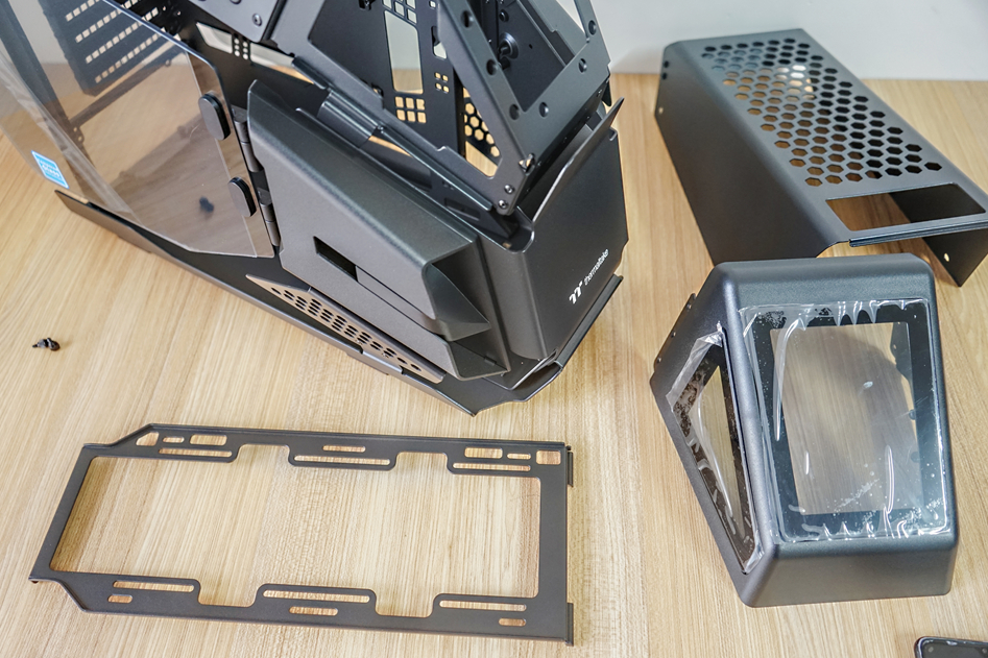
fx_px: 823
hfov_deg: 61.9
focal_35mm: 30
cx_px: 482
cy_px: 335
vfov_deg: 43.6
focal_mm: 29
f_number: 3.5
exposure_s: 1/13
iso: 640
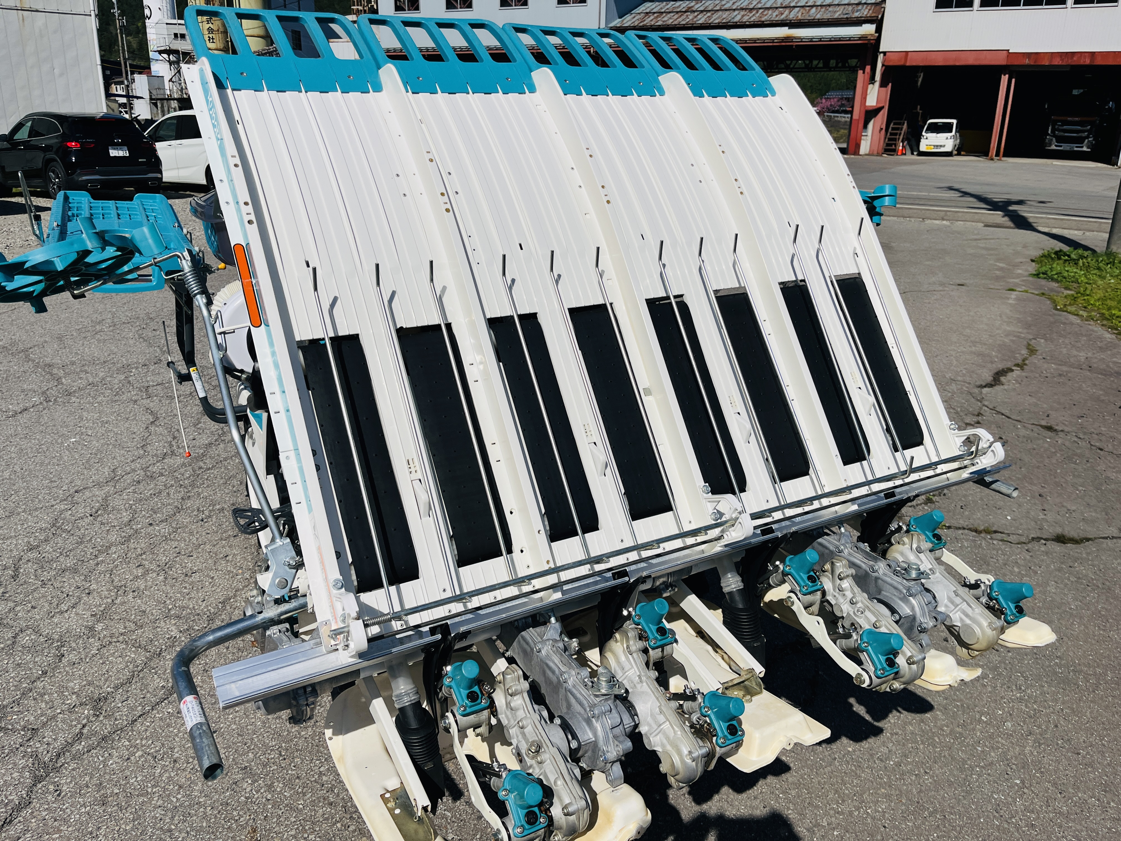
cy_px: 420
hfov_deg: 67.3
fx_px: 842
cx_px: 560
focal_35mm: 26
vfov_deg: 53.1
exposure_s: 1/15152
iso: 50
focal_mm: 5.1
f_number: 1.6
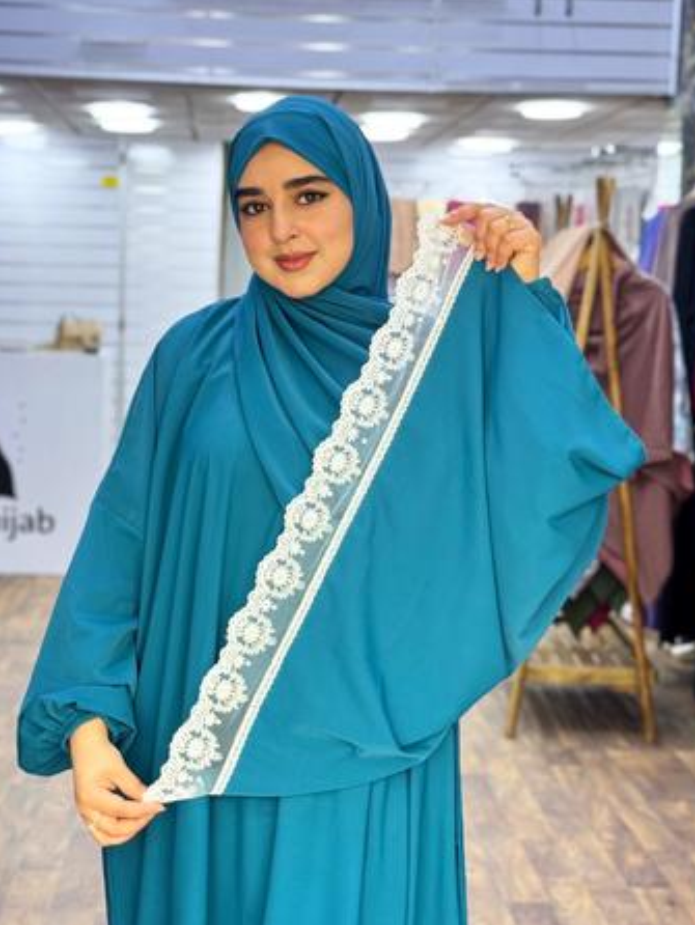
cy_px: 456
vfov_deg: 29.8
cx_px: 331
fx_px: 1738
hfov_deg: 22.6
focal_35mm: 65
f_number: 1.78
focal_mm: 6.76
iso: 80
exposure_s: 1/123
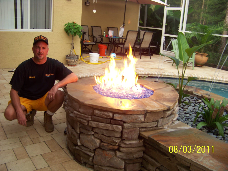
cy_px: 86
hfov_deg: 51.4
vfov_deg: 39.7
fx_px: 237
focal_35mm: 36
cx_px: 114
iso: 90
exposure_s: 1/30
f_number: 2.8
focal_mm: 5.85
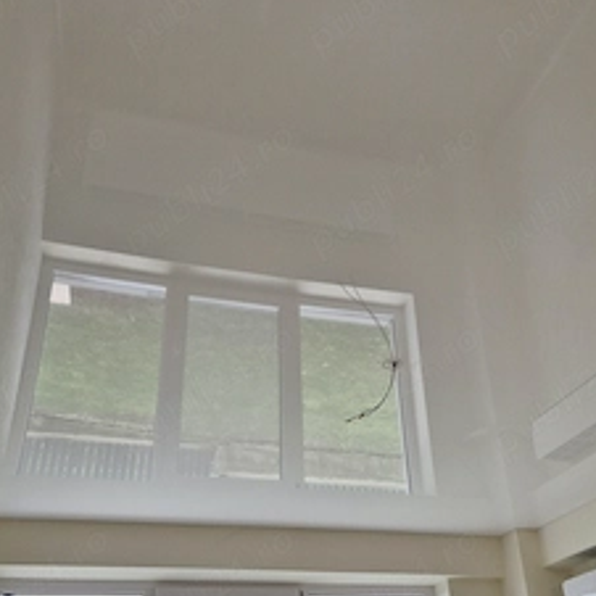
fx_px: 701
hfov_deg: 46.0
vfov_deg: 44.7
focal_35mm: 36
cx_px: 301
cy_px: 435
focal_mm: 5.4
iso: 64
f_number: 1.8
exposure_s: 1/100
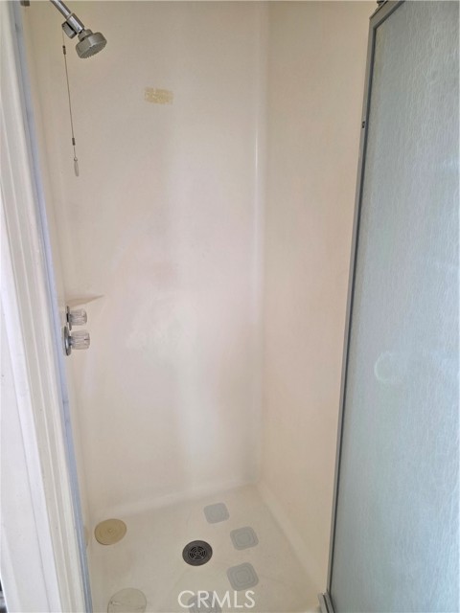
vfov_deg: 73.9
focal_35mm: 23
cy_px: 306
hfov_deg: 58.9
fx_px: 408
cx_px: 230
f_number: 1.7
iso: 200
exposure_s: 1/180
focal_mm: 6.3
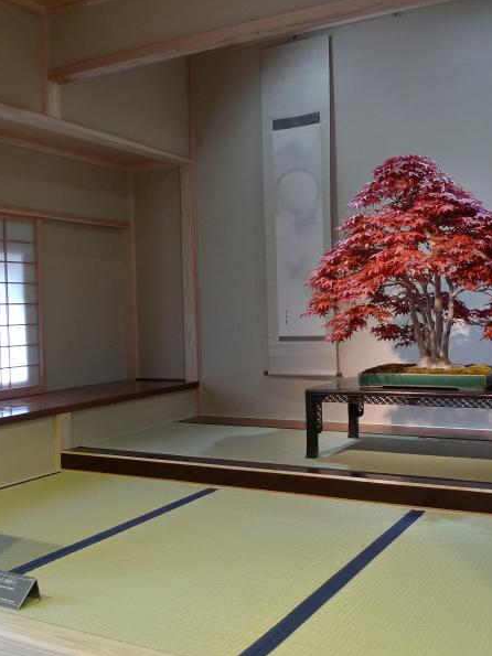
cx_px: 224
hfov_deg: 36.8
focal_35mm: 39
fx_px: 739
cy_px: 327
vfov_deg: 47.9
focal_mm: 5.1
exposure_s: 1/30
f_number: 2
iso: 200
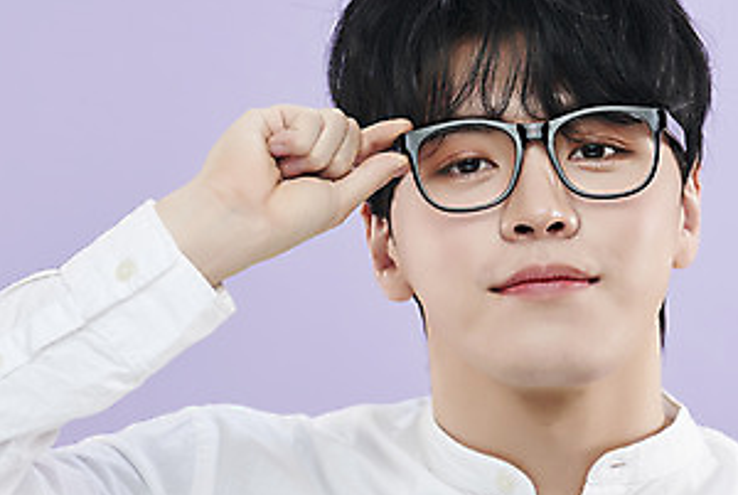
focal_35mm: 319
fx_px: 6549
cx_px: 476
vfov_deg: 4.3
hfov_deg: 6.4
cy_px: 308
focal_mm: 160
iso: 64
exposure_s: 1/125
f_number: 8
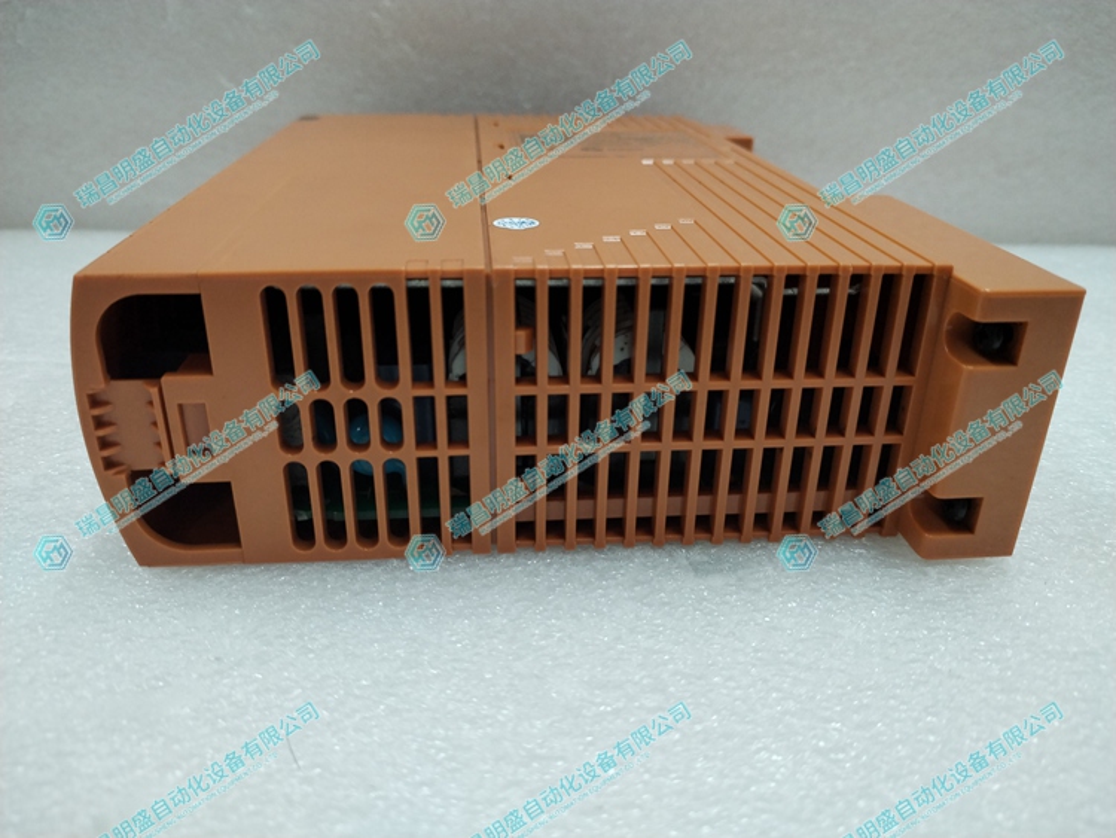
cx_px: 558
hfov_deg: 67.3
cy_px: 419
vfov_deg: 53.1
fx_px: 838
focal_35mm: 26
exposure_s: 1/50
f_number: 1.8
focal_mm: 4.75
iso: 320
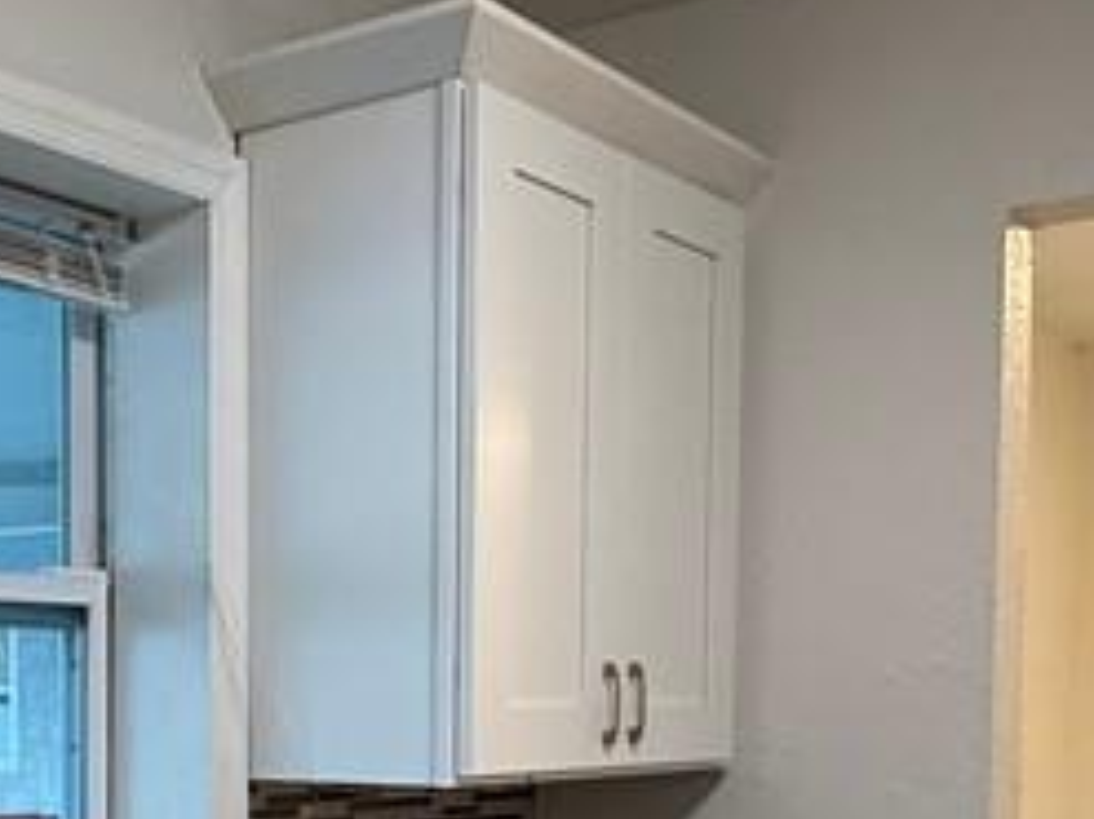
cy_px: 797
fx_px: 1832
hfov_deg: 32.5
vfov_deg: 24.2
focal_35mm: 58
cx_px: 248
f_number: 2.2
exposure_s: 1/60
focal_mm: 2.22
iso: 200
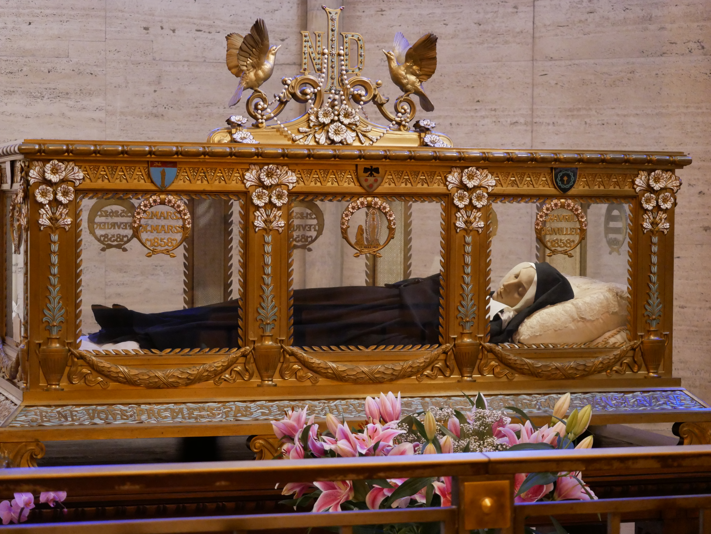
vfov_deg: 16.4
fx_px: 1849
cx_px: 356
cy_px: 267
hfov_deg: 21.8
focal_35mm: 90
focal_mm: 45
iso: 3200
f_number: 4
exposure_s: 1/15
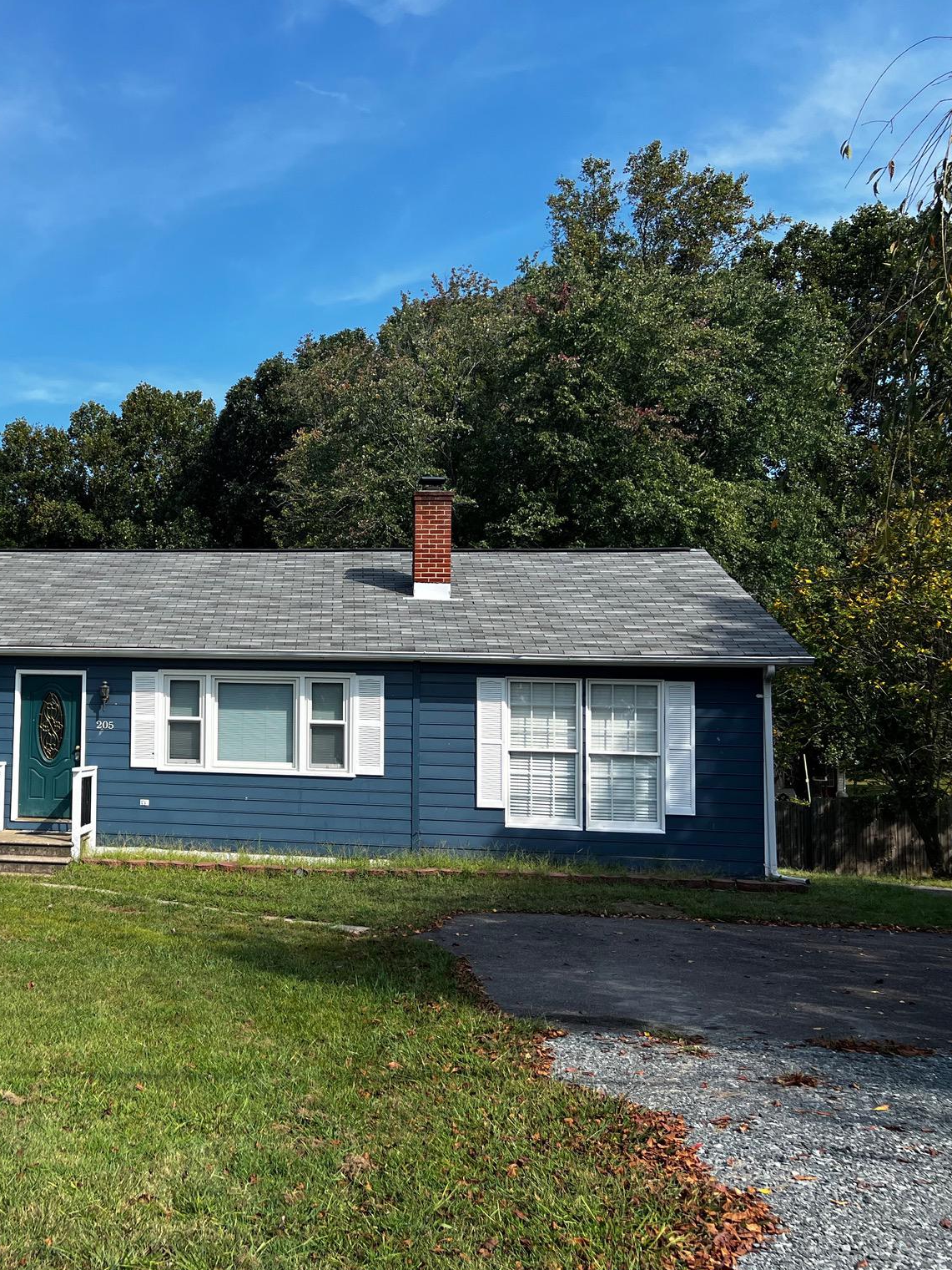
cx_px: 109
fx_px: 1283
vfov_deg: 52.6
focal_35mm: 35
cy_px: 639
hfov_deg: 38.2
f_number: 1.5
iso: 50
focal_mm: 5.7
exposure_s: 1/2252
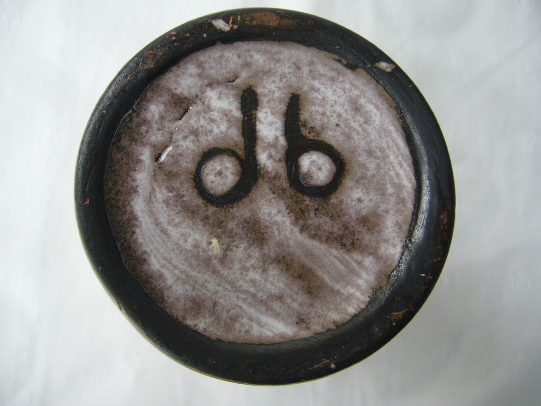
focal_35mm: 35
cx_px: 270
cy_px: 203
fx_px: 547
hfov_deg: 52.6
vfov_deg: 40.7
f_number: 2.8
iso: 80
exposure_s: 1/80
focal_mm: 5.8
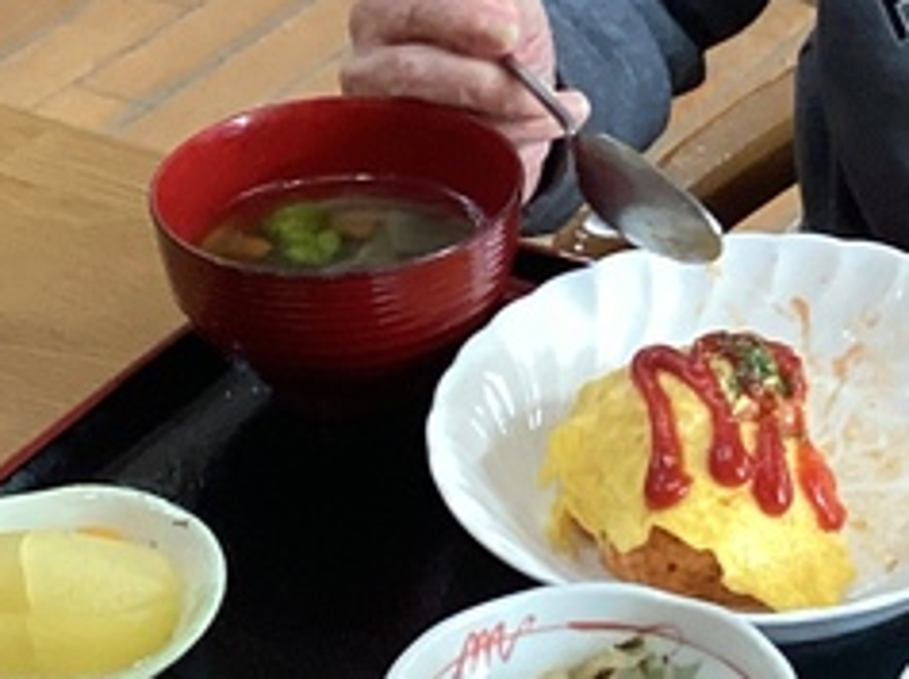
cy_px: -58
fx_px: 3435
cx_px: 878
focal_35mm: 131
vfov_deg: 11.1
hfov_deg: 14.9
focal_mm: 3.3
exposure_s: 1/50
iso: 200
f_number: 2.4
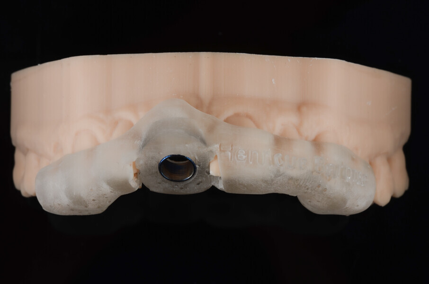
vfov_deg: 8.7
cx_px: 214
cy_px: 142
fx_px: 1873
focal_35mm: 158
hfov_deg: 13.1
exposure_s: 1/125
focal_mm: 105
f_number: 22
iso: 100
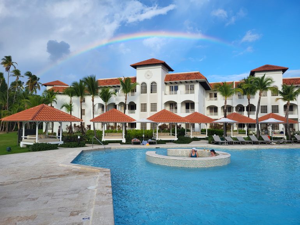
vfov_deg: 53.1
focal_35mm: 26
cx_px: 150
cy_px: 112
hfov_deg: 67.3
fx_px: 225
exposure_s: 1/1946
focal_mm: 5.4
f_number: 1.8
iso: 40
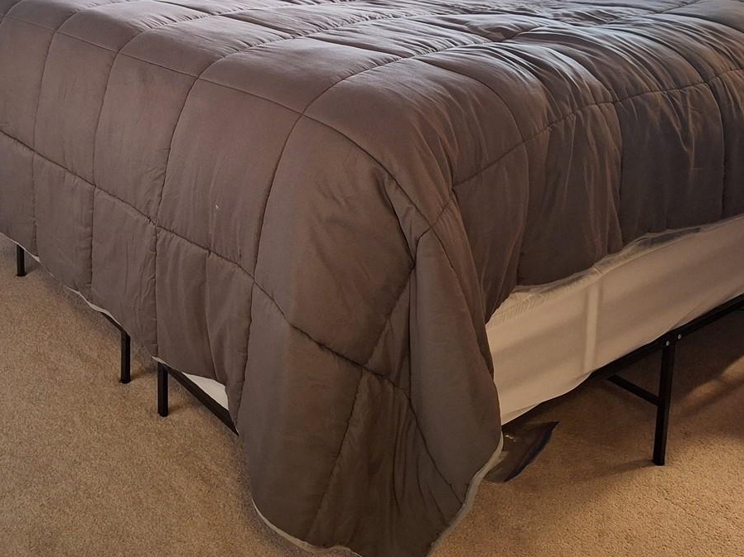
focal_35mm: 41
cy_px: 68
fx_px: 881
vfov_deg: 33.5
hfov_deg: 45.4
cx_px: 277
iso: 320
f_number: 1.8
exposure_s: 1/24
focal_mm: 5.54
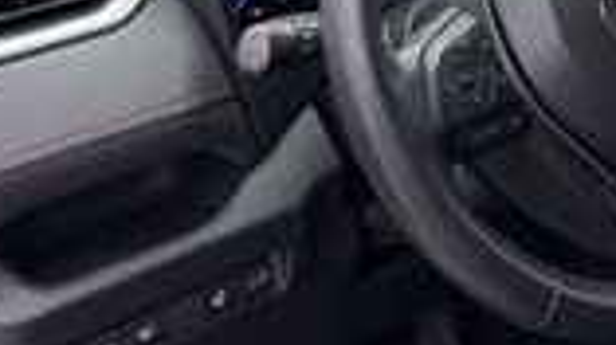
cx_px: 577
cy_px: -190
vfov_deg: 14.6
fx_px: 1240
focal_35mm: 76
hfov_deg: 26.8
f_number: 1.6
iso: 40
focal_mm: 5.96
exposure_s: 1/121
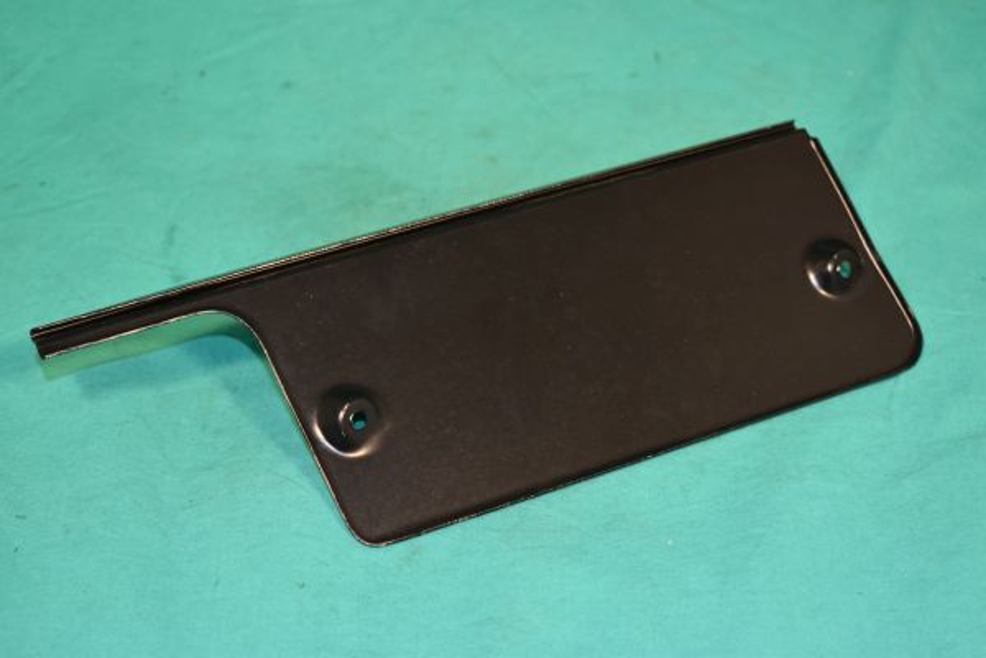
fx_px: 1890
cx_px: 493
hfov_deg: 29.2
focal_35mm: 69
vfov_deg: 19.7
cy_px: 329
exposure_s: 1/125
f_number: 5.6
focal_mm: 46
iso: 280
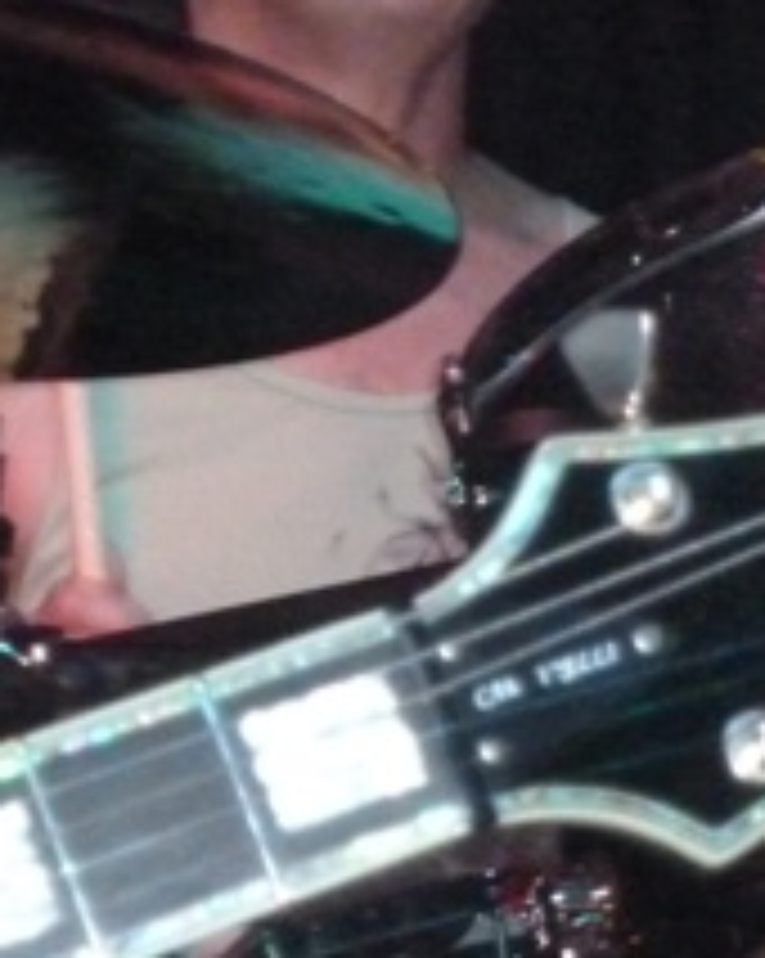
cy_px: -4
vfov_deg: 4.6
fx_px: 11875
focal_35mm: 419
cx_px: 922
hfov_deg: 3.7
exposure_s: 1/160
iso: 1000
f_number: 4.4
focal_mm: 19.5
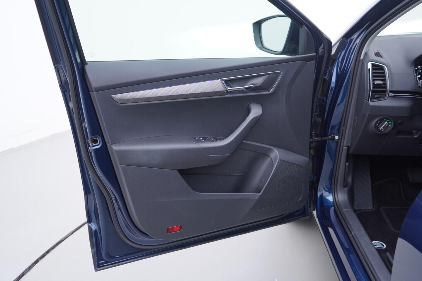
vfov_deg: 36.9
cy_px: 140
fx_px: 422
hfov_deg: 53.1
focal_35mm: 36
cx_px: 211
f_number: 2.8
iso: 125
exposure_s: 1/40
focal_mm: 24
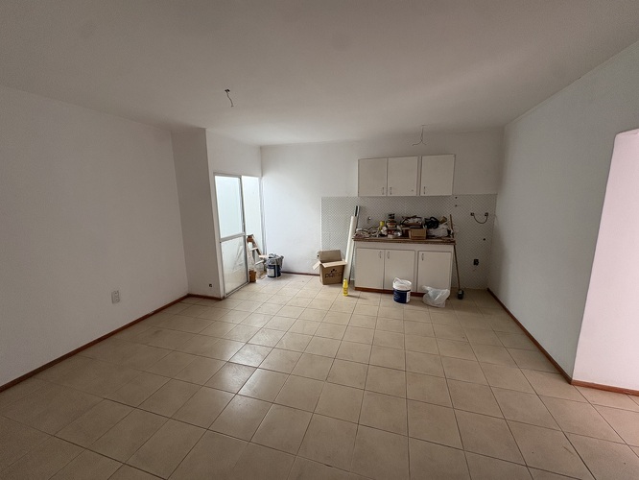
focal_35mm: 14
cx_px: 320
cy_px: 240
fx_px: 259
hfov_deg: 102.0
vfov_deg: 85.7
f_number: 2.2
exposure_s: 1/99
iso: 125
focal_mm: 2.22
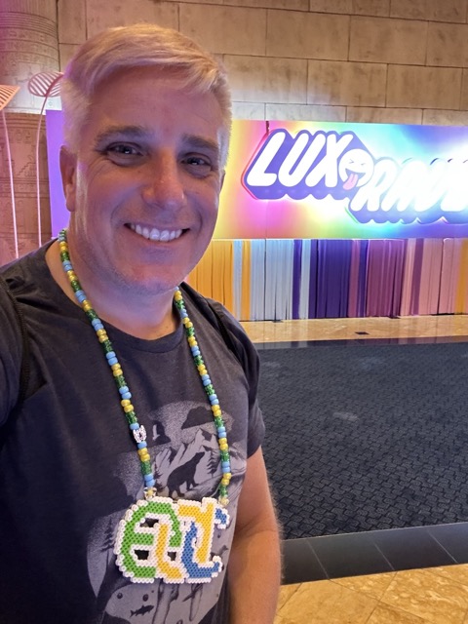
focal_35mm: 30
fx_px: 541
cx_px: 234
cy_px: 312
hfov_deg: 46.8
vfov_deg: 60.0
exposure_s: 1/20
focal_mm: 2.69
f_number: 1.9
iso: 500
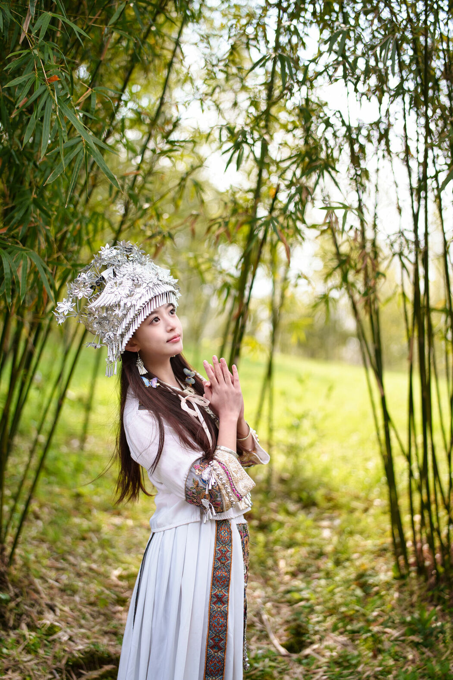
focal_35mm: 50
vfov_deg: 39.6
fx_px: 944
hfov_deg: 27.0
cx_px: 226
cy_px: 340
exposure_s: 1/800
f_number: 1.4
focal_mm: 50
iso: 100
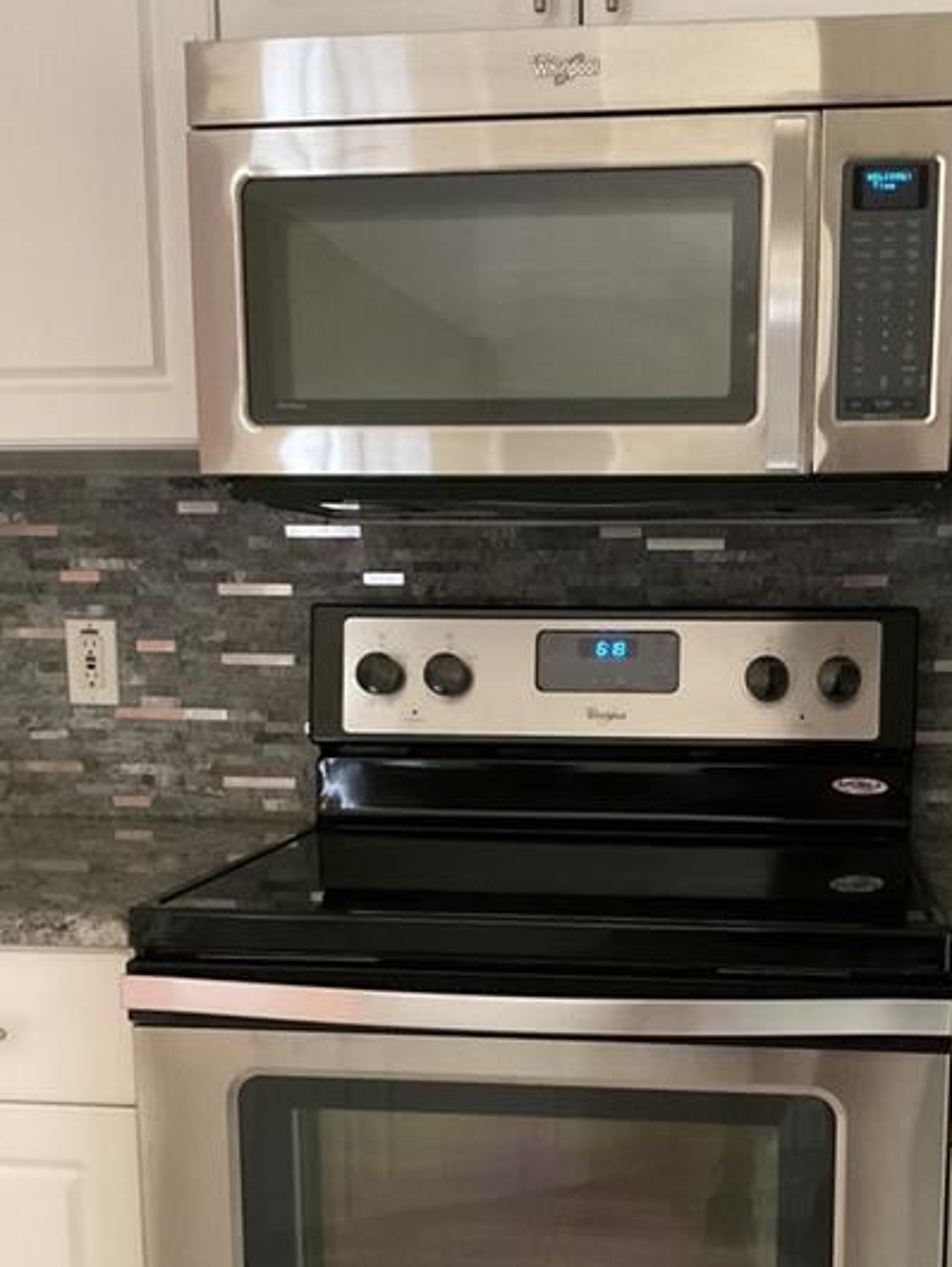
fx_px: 1539
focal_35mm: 42
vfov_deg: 44.0
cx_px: 631
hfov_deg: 34.1
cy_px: 873
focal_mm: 3
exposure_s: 1/20
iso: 500
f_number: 1.8
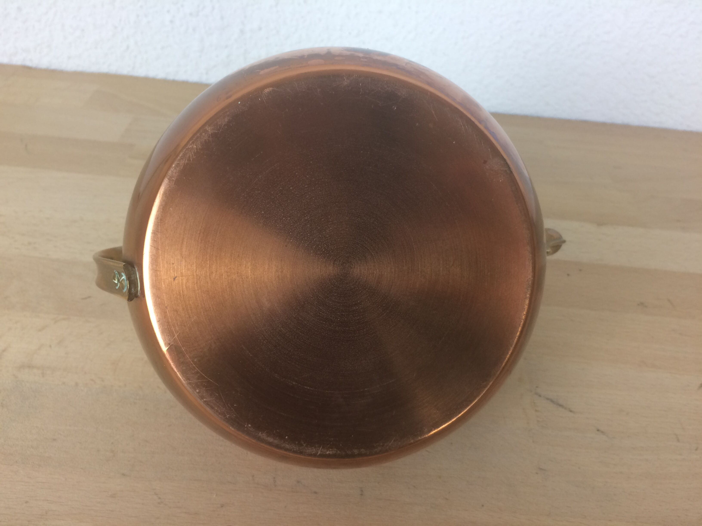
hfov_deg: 61.7
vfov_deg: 48.2
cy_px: 263
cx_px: 351
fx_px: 588
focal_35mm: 29
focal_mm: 4.15
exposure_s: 1/33
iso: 40
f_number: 2.2
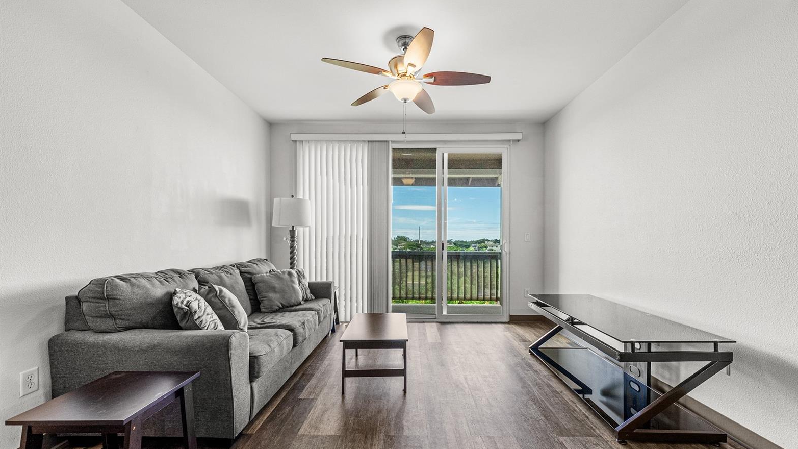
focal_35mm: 15
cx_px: 407
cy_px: 252
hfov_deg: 103.0
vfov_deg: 70.3
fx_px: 317
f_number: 8
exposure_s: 1/10
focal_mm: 14
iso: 400
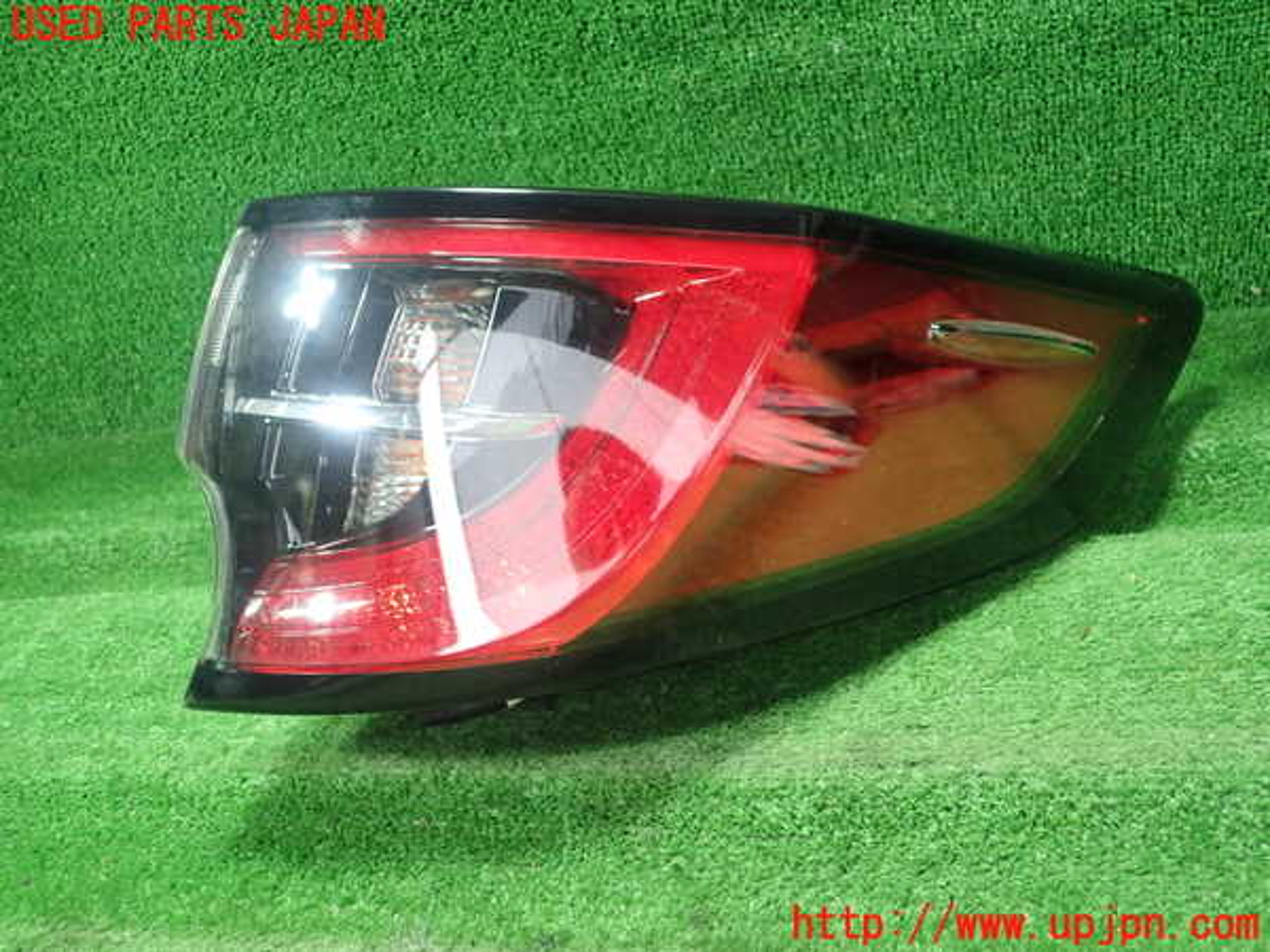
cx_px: 635
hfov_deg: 60.0
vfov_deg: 46.8
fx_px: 1101
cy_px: 476
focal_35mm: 30
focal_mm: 5.5
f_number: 2.3
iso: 800
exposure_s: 1/125
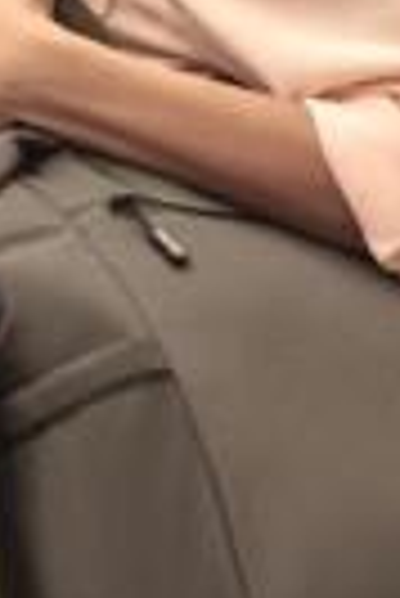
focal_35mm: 135
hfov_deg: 10.2
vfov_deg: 15.1
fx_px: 2244
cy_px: 117
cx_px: 187
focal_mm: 40
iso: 640
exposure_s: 1/1000
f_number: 6.3
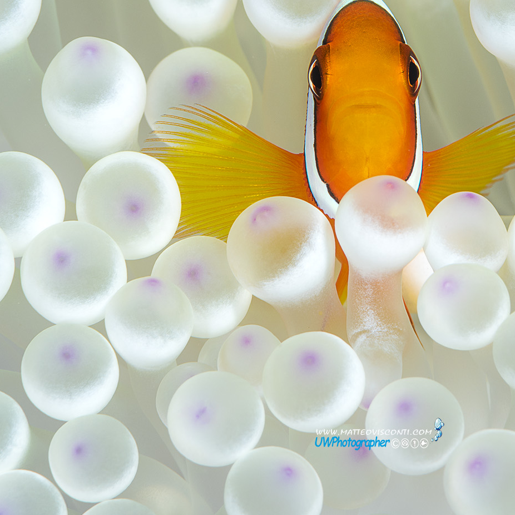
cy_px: 160
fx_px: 3114
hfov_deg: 9.4
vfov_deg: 9.4
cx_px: 369
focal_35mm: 185
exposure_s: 1/320
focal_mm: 105
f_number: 25
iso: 64
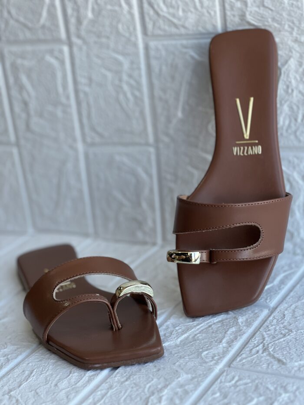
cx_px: 152
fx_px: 901
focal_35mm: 77
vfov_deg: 25.3
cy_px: 202
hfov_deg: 19.1
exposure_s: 1/120
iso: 125
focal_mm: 9
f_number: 2.8
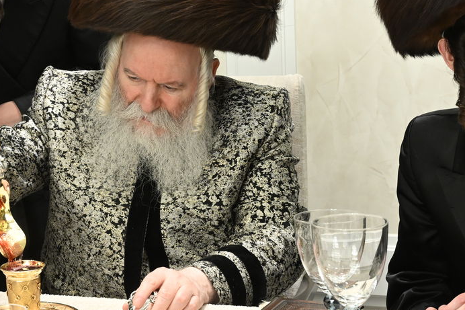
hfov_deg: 21.8
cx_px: 162
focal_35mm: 93
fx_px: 1201
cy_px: 69
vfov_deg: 14.6
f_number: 9
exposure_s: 1/60
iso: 1600
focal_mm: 46
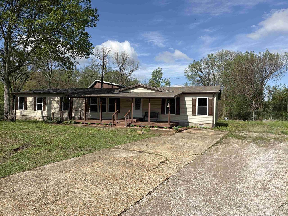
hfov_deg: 67.3
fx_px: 216
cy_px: 108
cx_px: 144
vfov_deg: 53.1
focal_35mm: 26
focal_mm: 5.96
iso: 50
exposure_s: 1/4065
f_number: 1.6
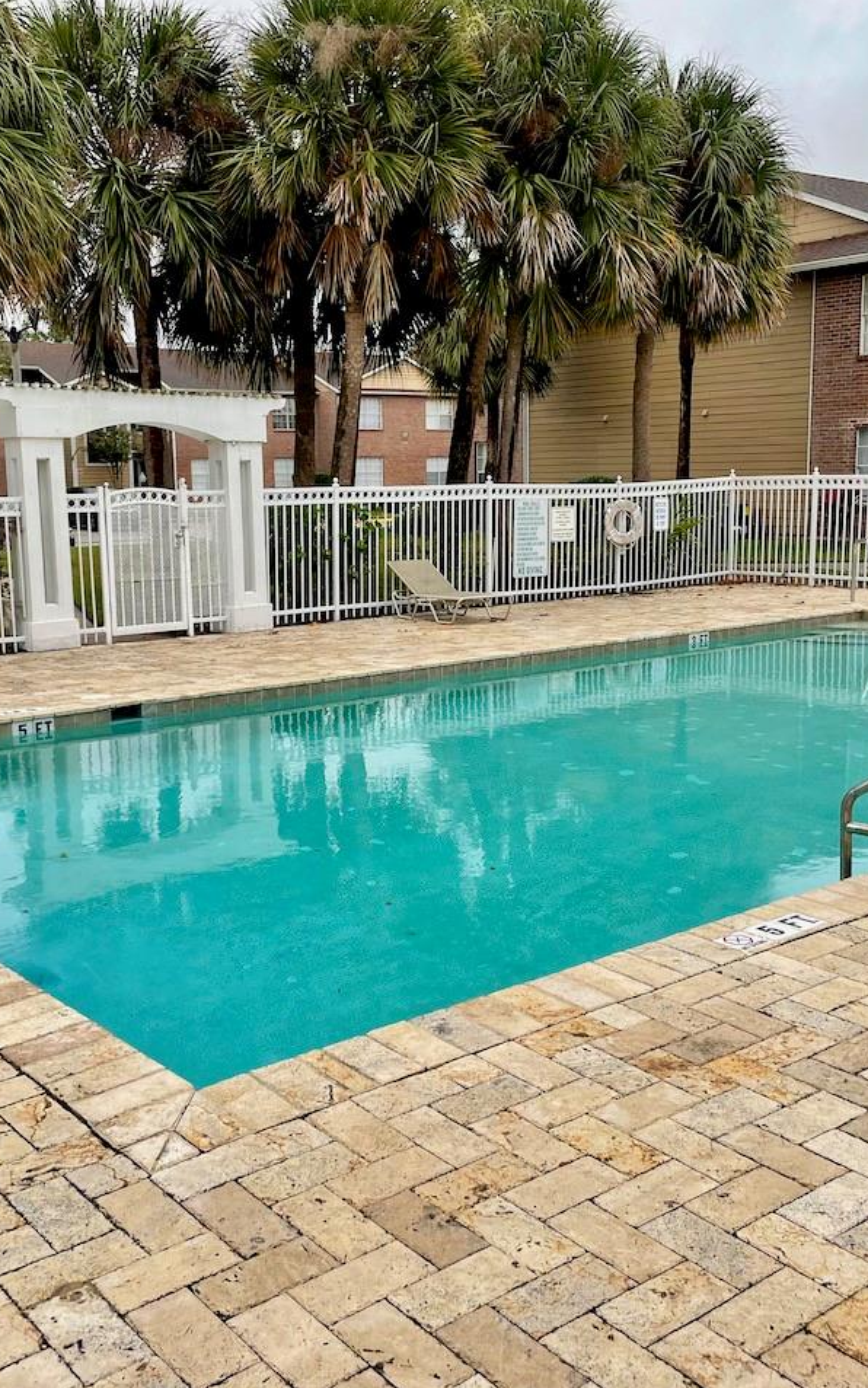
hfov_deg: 34.4
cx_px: 419
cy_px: 693
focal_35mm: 37
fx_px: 1400
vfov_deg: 52.7
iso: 32
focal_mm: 4.2
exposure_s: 1/350
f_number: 1.6
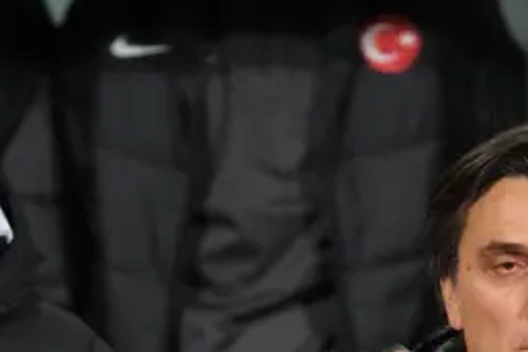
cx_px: 407
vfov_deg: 1.9
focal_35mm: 716
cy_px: 557
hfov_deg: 2.9
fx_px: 10501
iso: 1600
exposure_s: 1/200
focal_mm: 140
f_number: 2.8
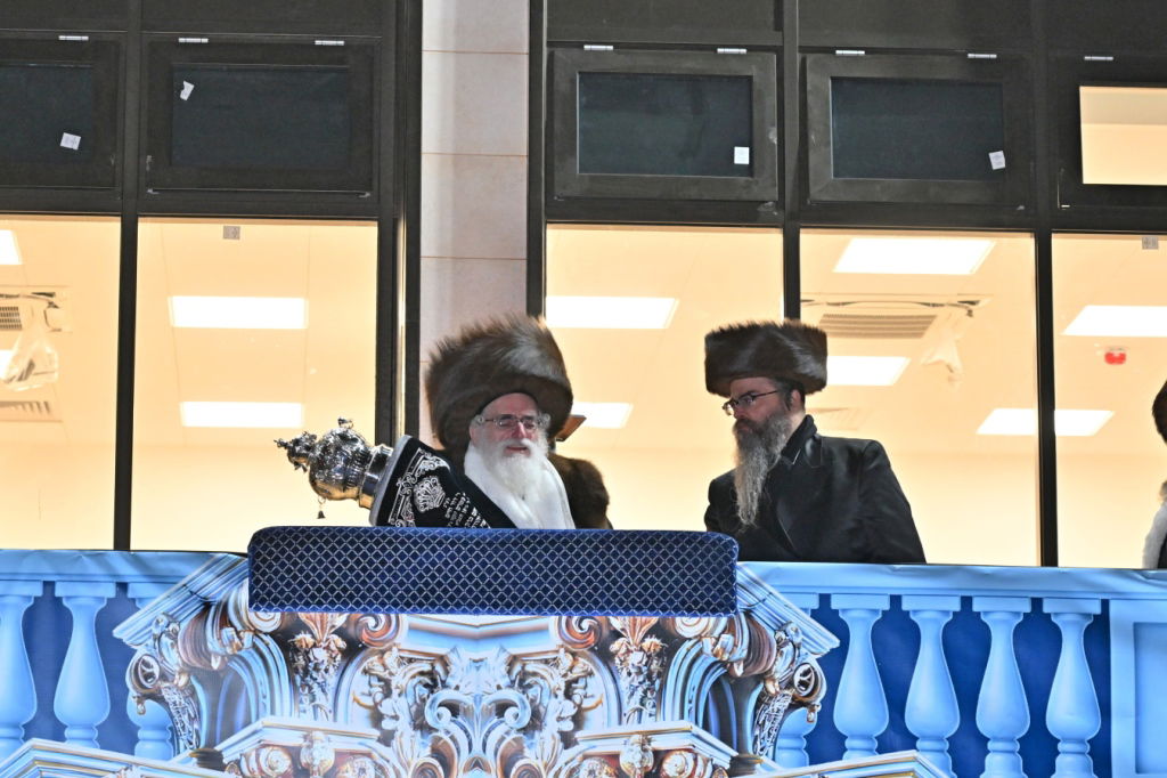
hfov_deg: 16.9
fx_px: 3921
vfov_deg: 11.3
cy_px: 389
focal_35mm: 121
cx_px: 584
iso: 1600
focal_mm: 81
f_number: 4
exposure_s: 1/200
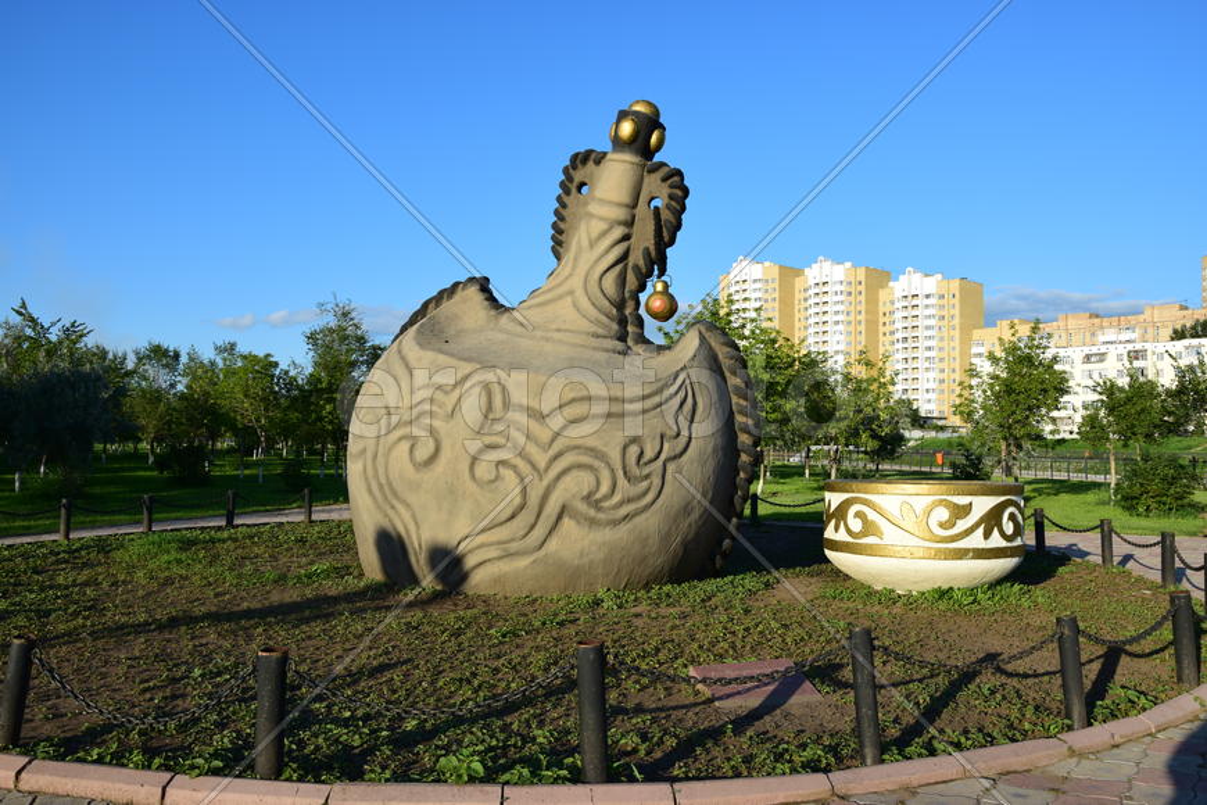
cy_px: 402
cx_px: 604
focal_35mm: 27
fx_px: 905
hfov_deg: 67.4
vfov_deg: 47.9
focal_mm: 18
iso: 160
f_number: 9
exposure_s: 1/200
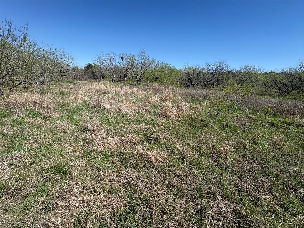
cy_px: 114
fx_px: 123
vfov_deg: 85.7
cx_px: 152
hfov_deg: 102.1
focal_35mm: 14
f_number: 2.2
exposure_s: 1/1880
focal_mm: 2.22
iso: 50
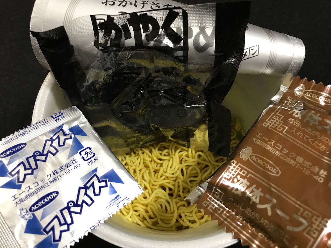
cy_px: 124
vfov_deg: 49.7
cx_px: 166
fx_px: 268
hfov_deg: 63.4
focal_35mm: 28
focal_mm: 3.99
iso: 40
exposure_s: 1/15
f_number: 1.8
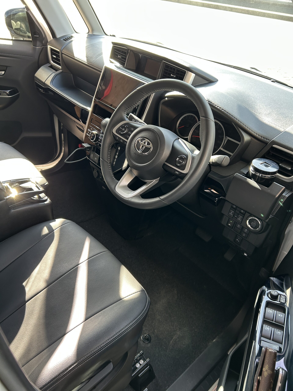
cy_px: 196
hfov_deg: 53.1
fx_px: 293
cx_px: 146
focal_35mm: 26
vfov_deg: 67.3
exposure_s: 1/121
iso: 64
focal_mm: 5.7
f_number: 1.5
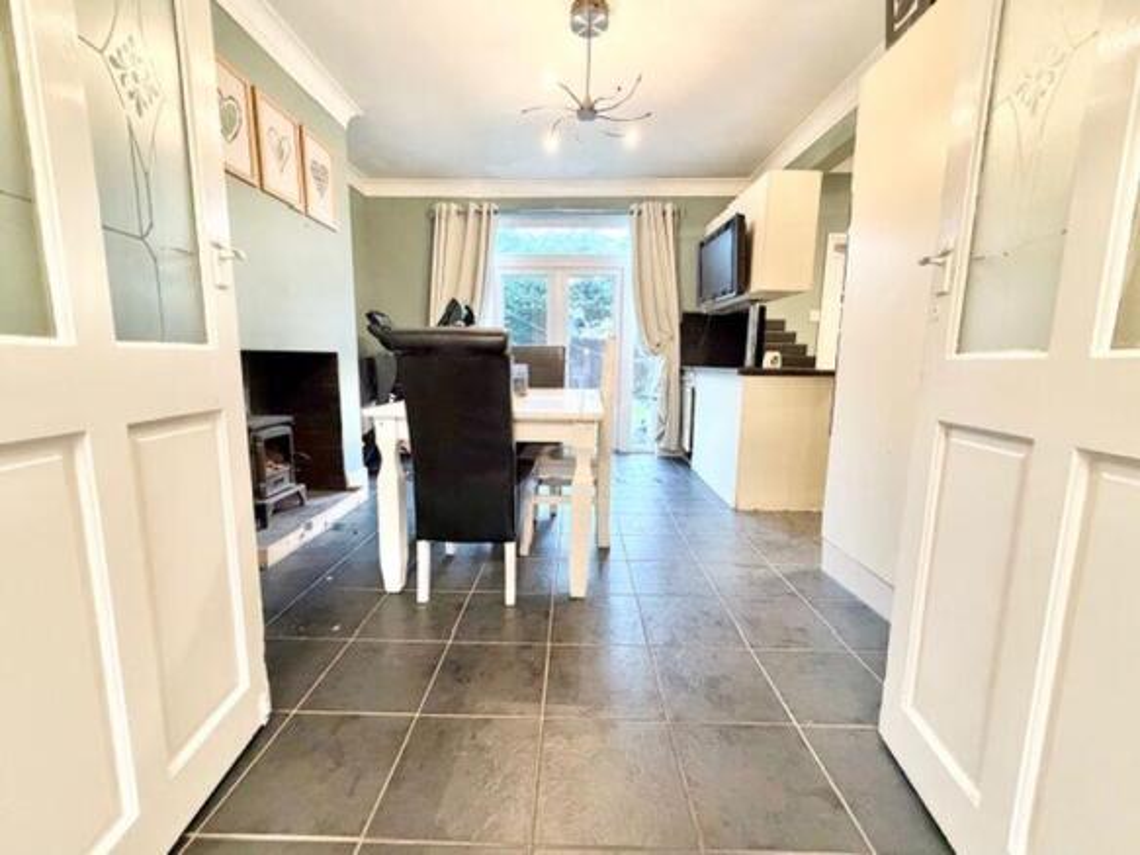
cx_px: 570
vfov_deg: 85.7
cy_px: 428
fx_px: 461
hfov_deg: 102.1
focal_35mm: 14
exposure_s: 1/50
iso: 640
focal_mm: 2.22
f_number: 2.2
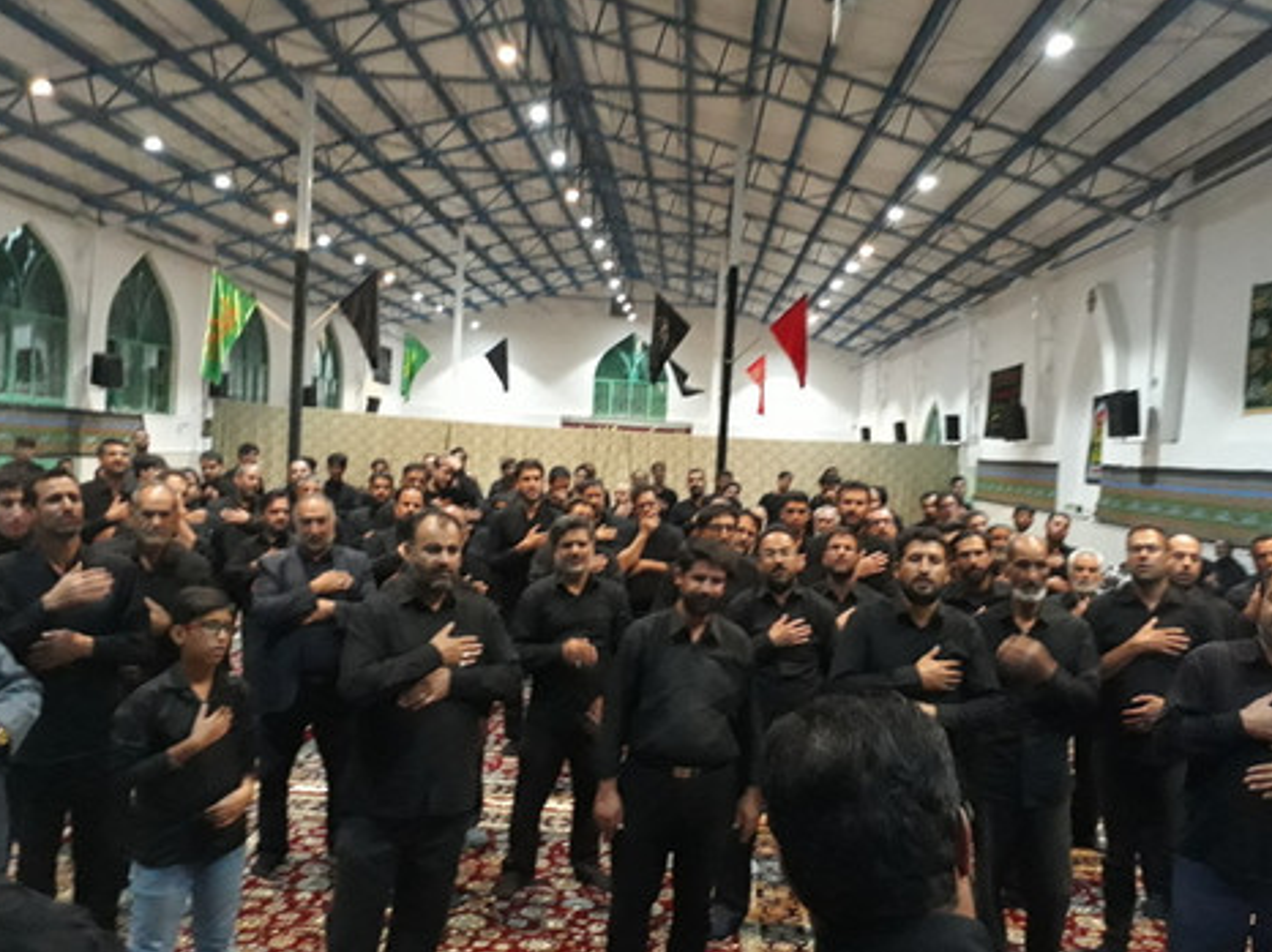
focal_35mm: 29
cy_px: 503
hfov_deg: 61.7
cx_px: 666
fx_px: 1065
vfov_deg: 48.2
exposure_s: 1/17
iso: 640
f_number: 1.9
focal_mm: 3.6
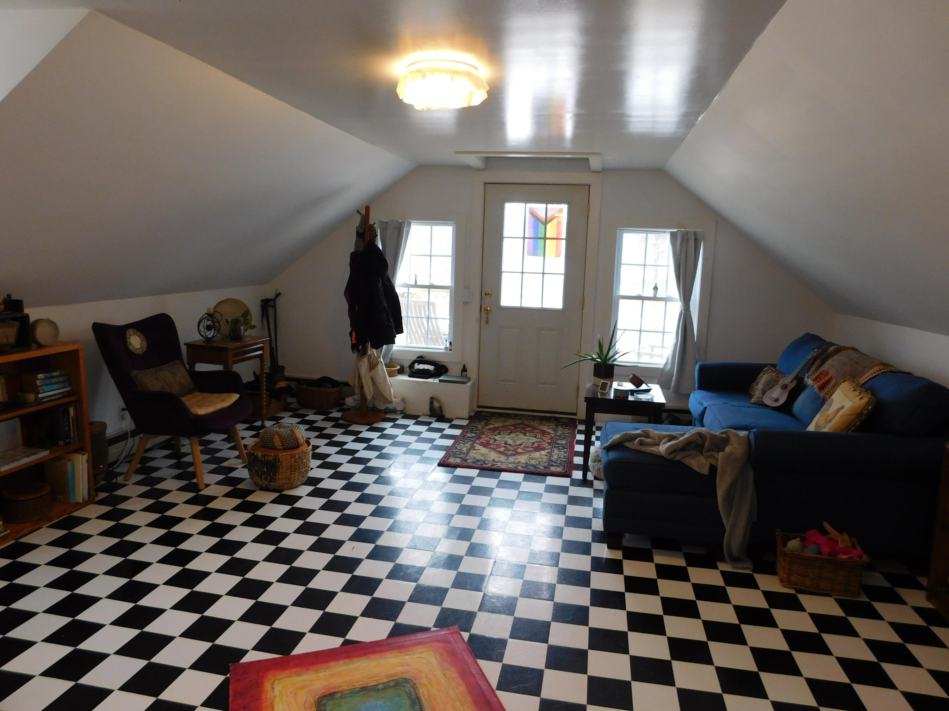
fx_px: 631
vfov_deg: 58.9
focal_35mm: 23
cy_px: 356
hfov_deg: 73.9
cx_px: 474
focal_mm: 4
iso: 200
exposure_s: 1/30
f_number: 3
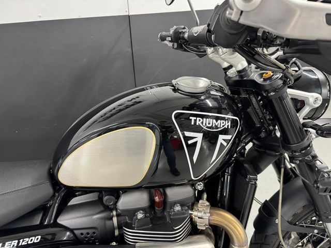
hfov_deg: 71.6
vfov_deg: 56.8
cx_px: 166
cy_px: 124
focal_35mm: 24
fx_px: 229
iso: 400
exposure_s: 1/50
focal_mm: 6.76
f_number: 1.78
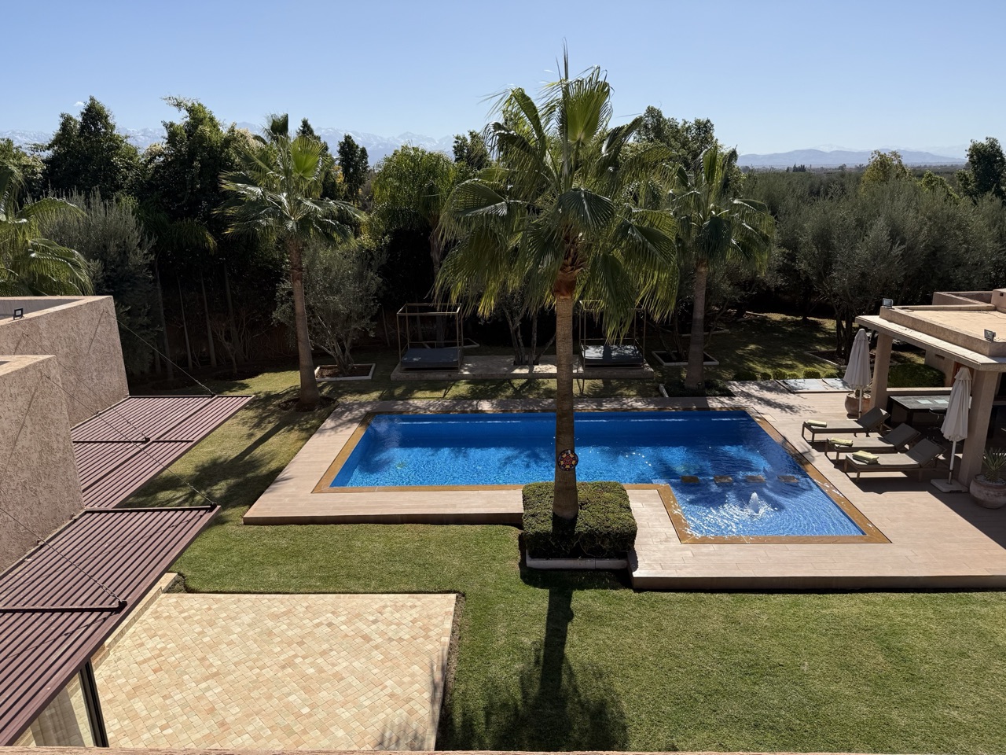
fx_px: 697
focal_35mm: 24
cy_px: 378
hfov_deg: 71.6
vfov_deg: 56.8
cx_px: 503
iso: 80
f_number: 1.78
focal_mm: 6.76
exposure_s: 1/5319
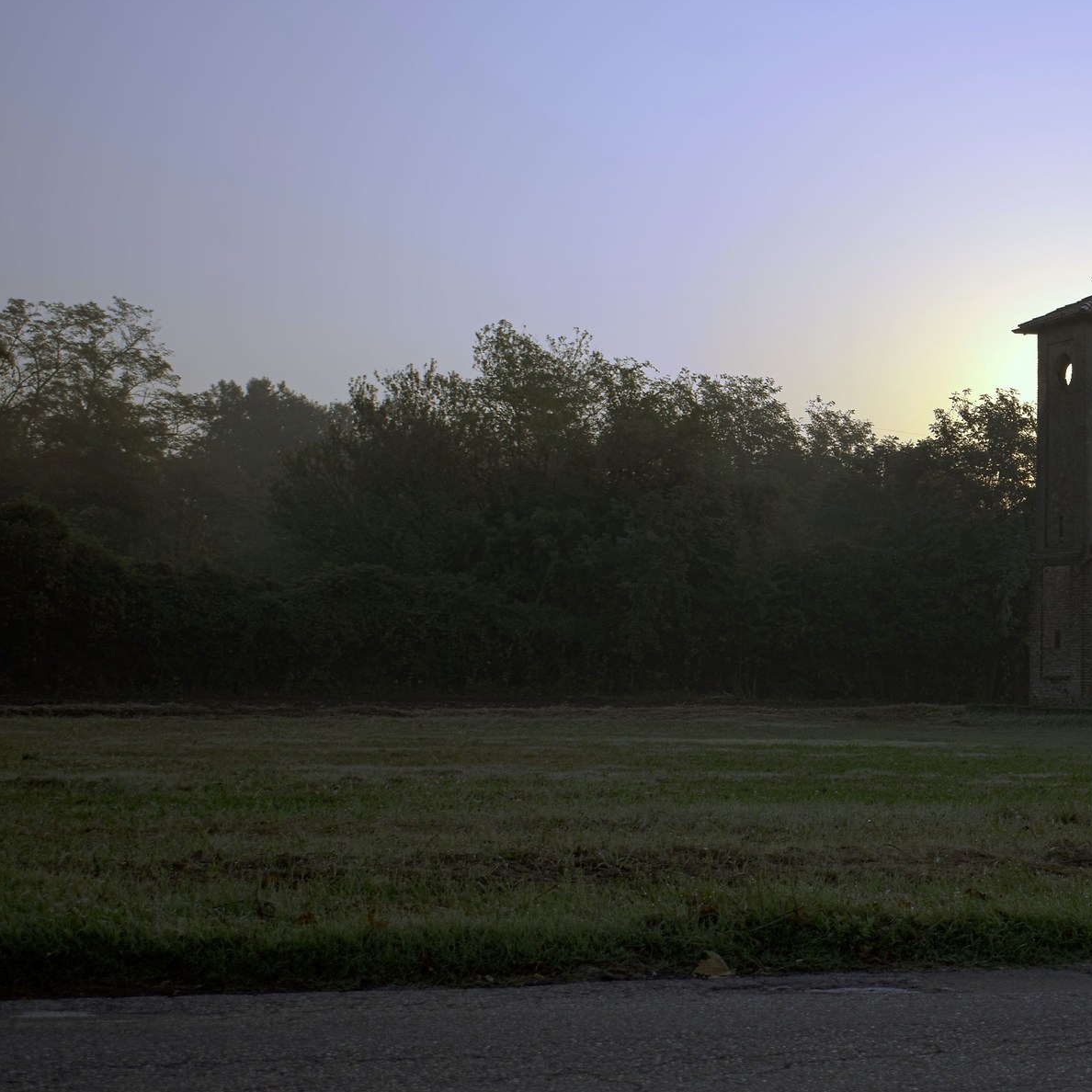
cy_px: 584
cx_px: 1073
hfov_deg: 21.0
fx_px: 2850
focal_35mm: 80
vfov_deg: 21.7
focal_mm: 31
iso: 100
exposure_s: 1/160
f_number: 4.2
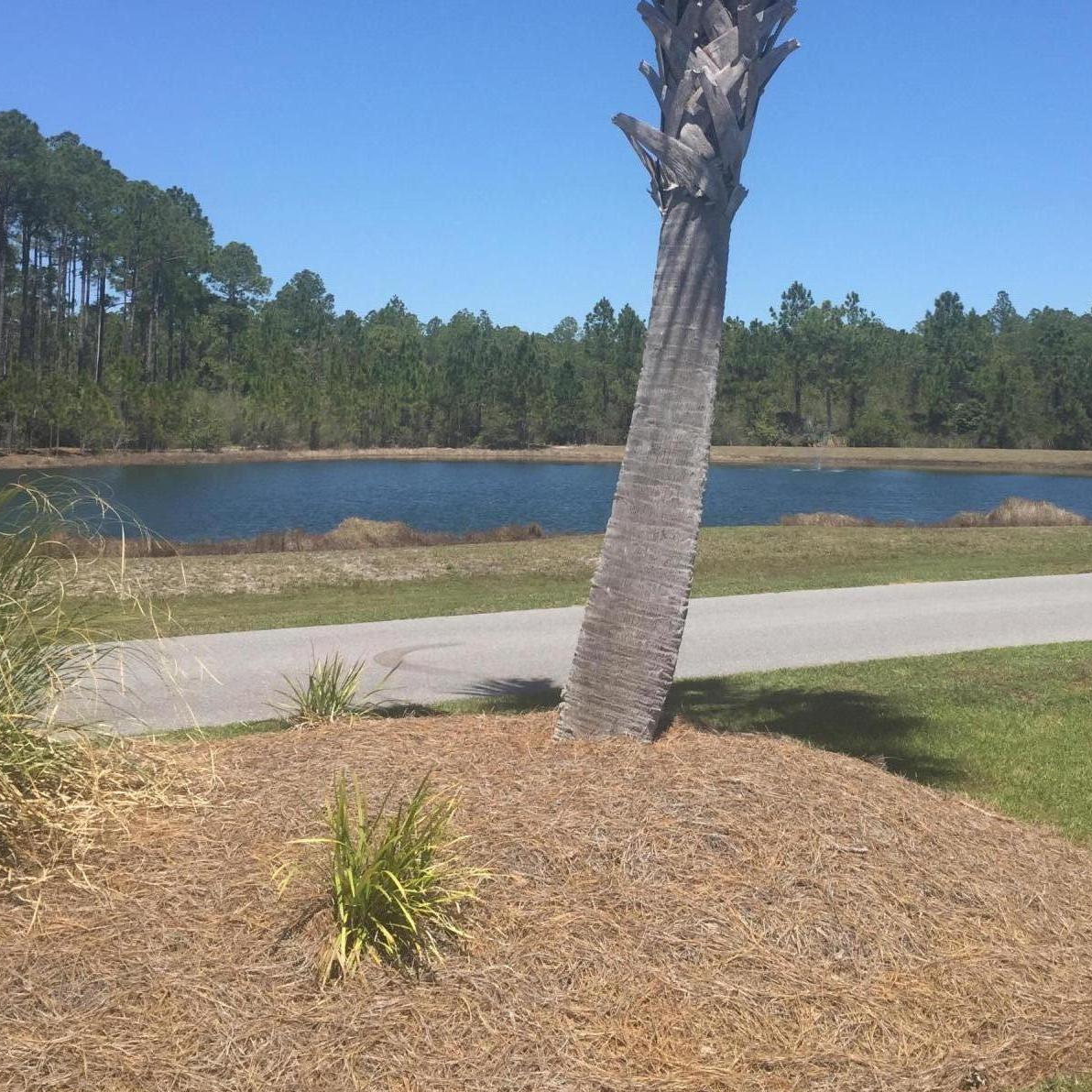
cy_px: 315
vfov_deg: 38.5
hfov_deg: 39.0
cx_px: 646
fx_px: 1535
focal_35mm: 43
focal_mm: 4.15
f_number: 2.2
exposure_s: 1/1980
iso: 32
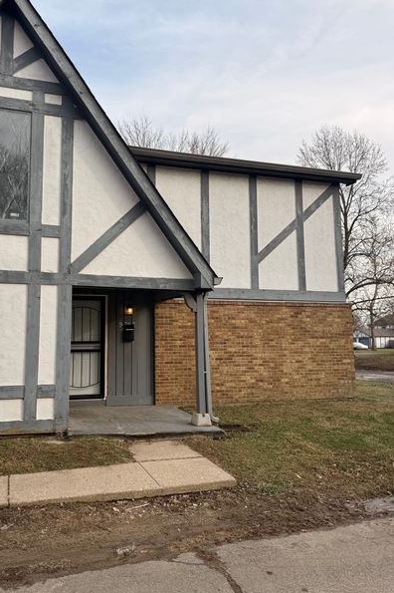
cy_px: 284
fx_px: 460
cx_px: 146
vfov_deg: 65.5
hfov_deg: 45.9
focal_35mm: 28
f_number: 1.78
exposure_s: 1/2525
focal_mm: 6.76
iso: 80
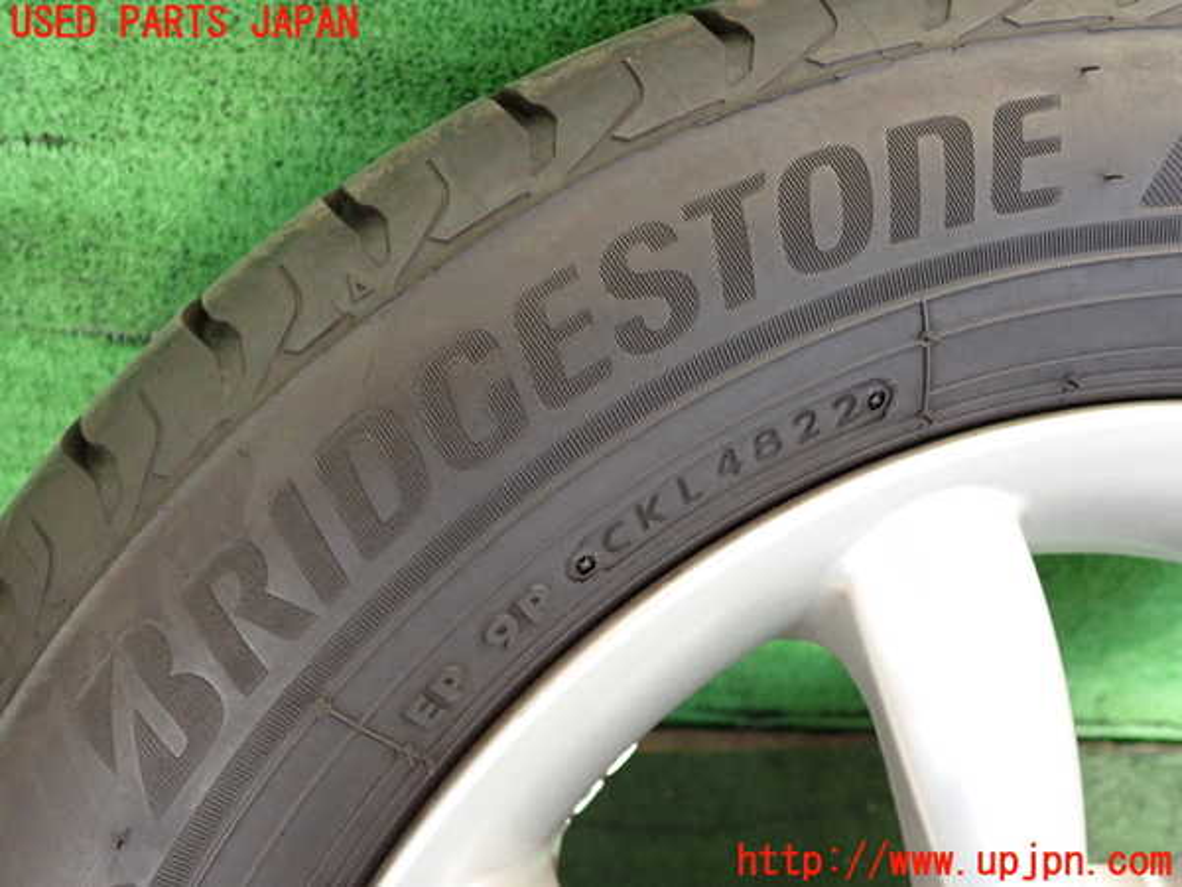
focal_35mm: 32
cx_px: 591
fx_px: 1093
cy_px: 444
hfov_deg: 56.8
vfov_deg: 44.2
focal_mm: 5.79
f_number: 2.4
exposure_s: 1/125
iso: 640
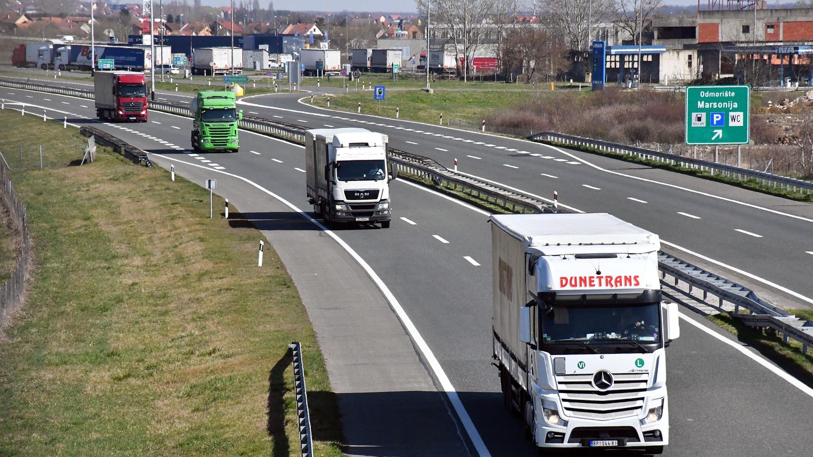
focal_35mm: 221
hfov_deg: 9.8
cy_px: 237
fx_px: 4764
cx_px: 405
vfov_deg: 5.5
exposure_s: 1/8000
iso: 3200
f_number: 11
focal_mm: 140
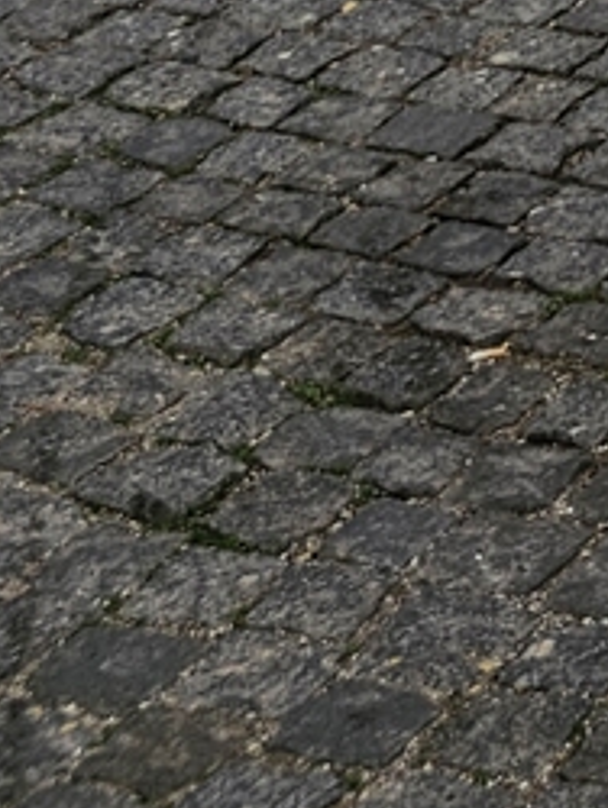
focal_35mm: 147
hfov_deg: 9.1
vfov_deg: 10.2
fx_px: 3437
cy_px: -1535
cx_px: 1433
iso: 12
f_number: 1.7
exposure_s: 1/582
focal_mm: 6.3
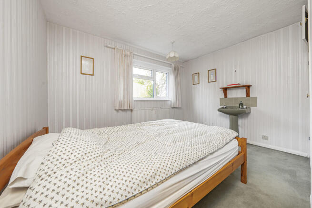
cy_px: 104
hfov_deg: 112.6
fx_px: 104
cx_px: 156
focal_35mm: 12
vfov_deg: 90.0
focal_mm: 12
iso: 320
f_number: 9
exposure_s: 1/8
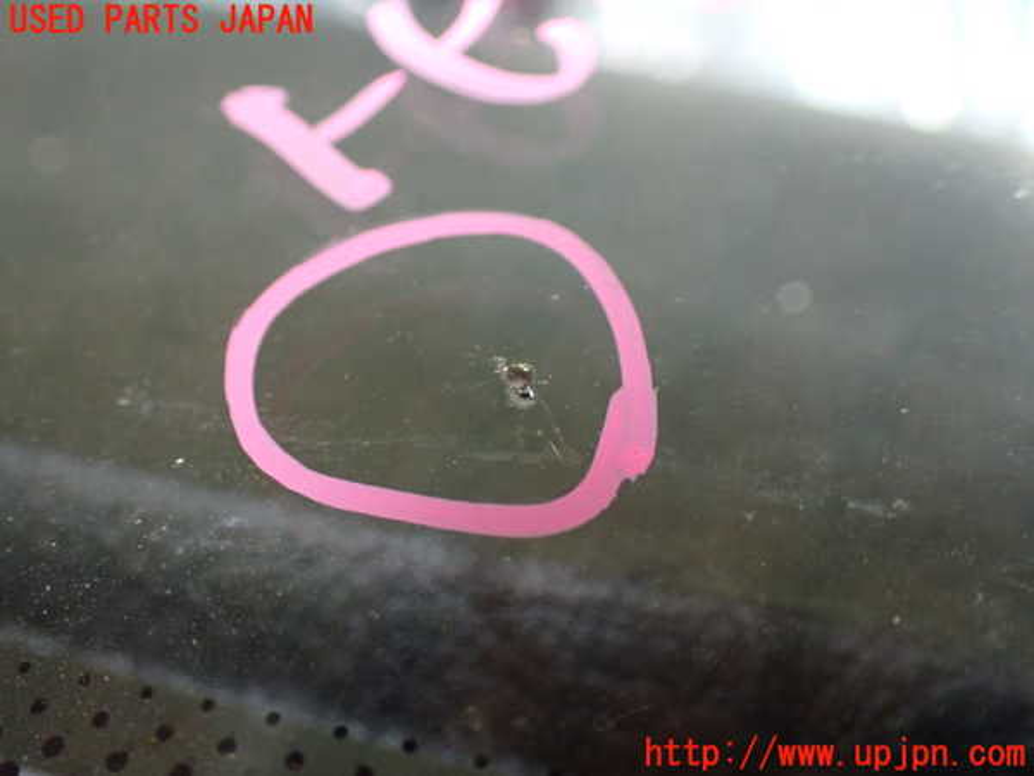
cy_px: 388
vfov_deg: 35.1
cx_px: 517
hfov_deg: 45.8
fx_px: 1225
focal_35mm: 41
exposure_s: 1/40
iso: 1000
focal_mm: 7.31
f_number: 2.8
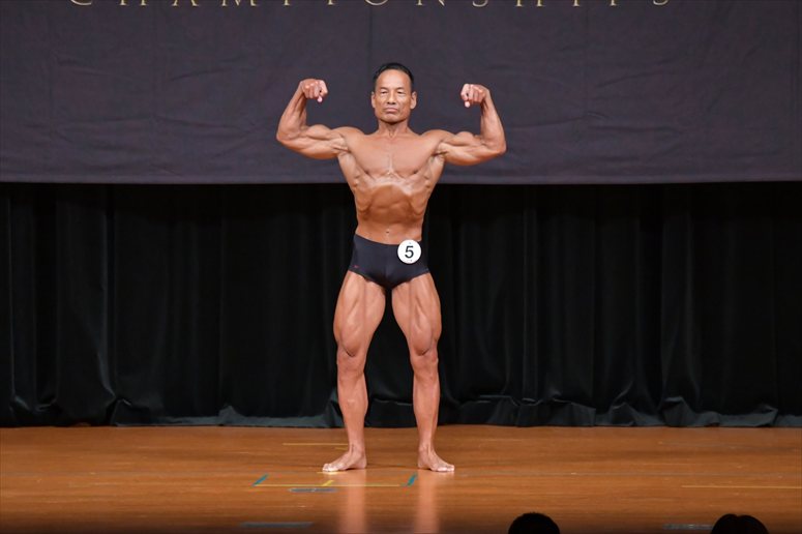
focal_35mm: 270
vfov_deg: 5.1
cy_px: 267
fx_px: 6012
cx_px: 401
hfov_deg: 7.6
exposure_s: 1/400
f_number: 5.6
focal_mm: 180
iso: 5000
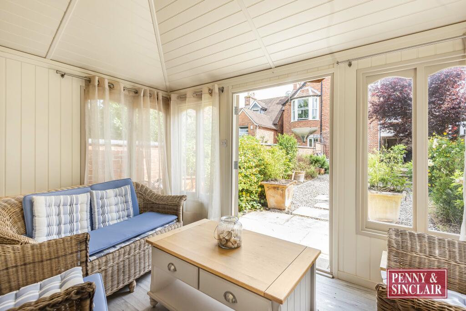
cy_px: 156
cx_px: 233
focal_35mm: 16
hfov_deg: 96.7
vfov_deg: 73.8
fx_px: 207
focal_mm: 16
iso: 500
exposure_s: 1/250
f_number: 8
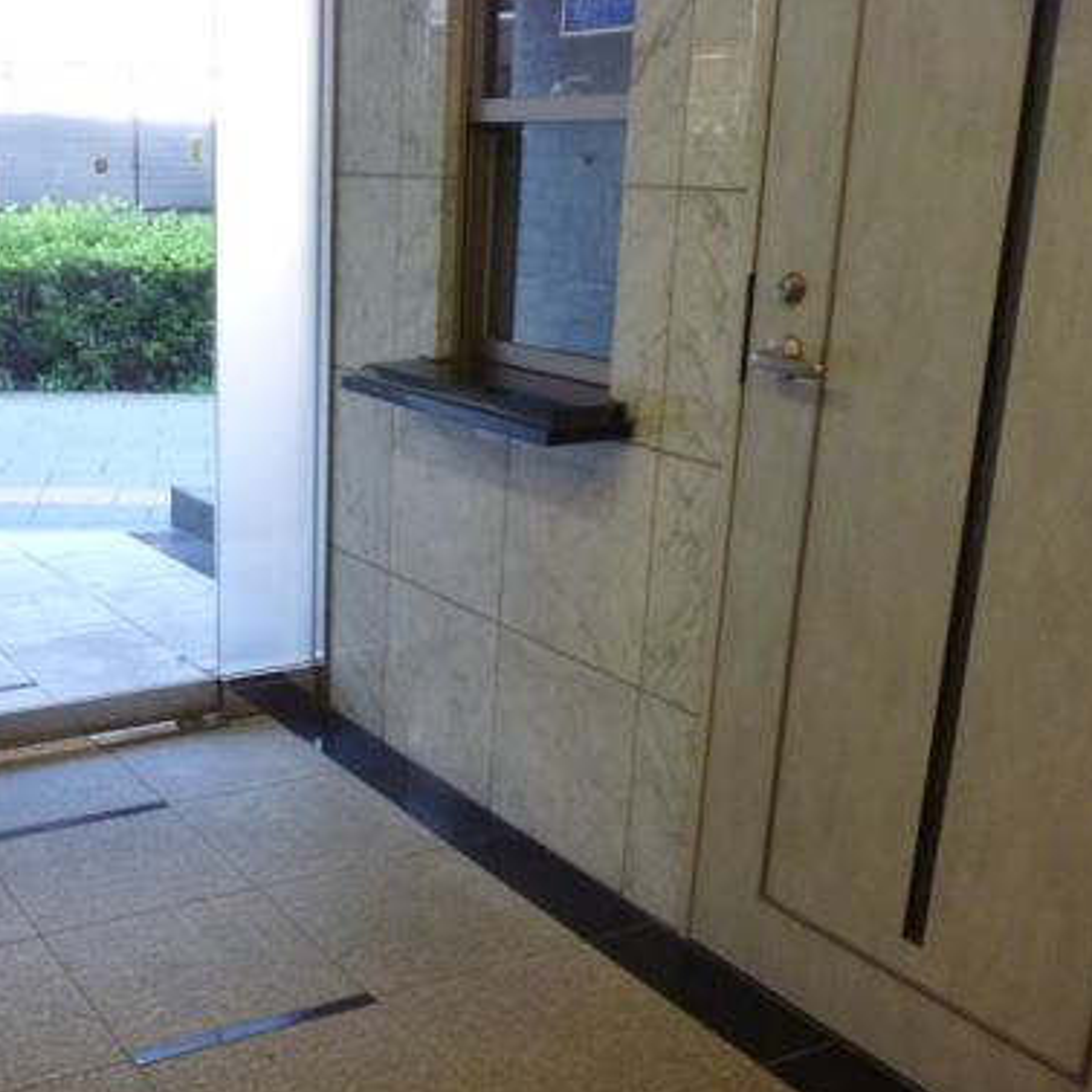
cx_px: 203
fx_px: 1499
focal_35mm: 42
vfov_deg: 39.9
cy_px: 640
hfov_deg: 38.4
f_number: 3.1
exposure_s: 1/60
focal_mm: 5
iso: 400
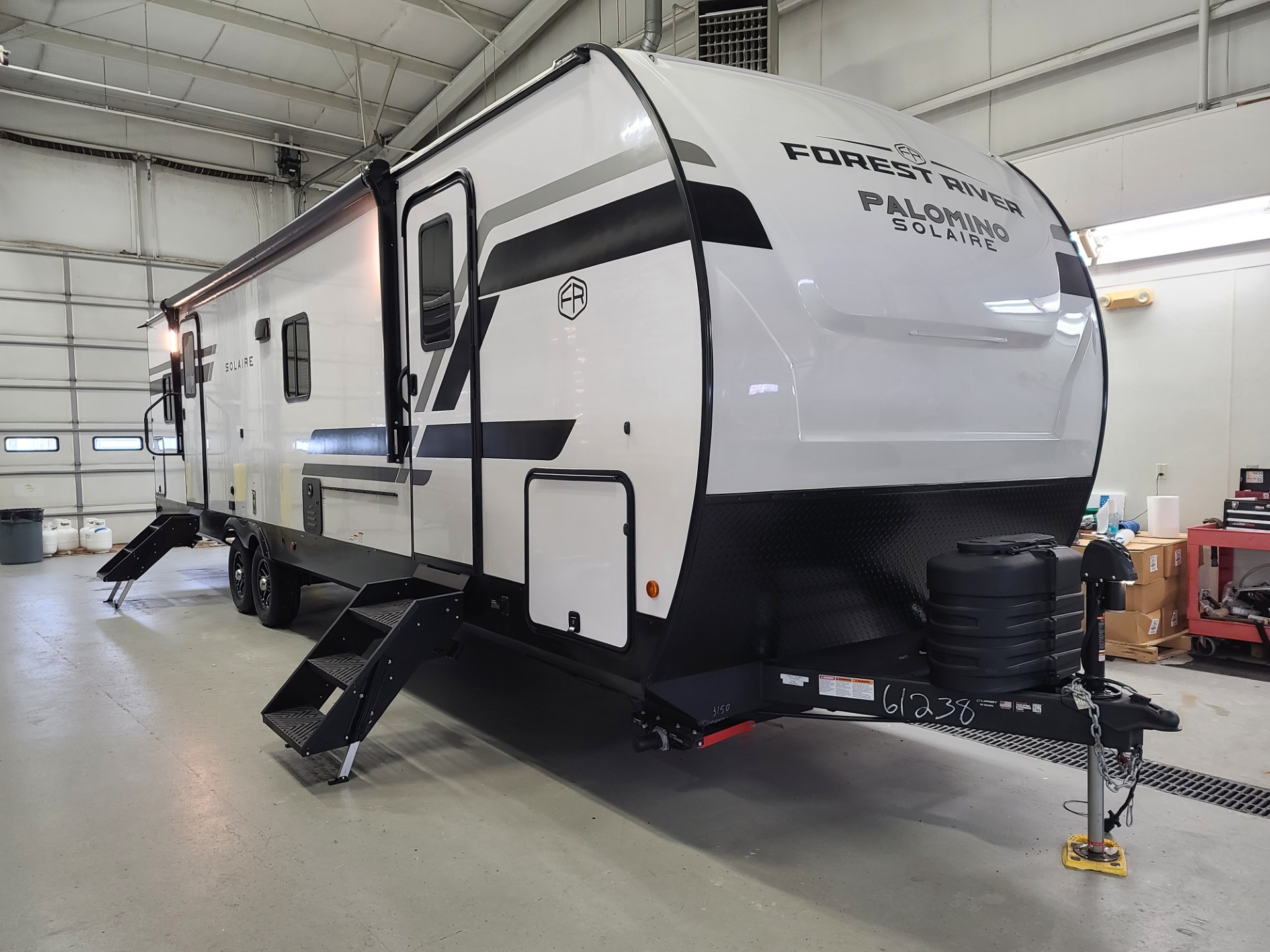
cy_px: 476
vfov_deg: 54.9
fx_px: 917
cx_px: 635
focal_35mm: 25
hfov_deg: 69.4
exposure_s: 1/60
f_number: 1.8
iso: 200
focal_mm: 7
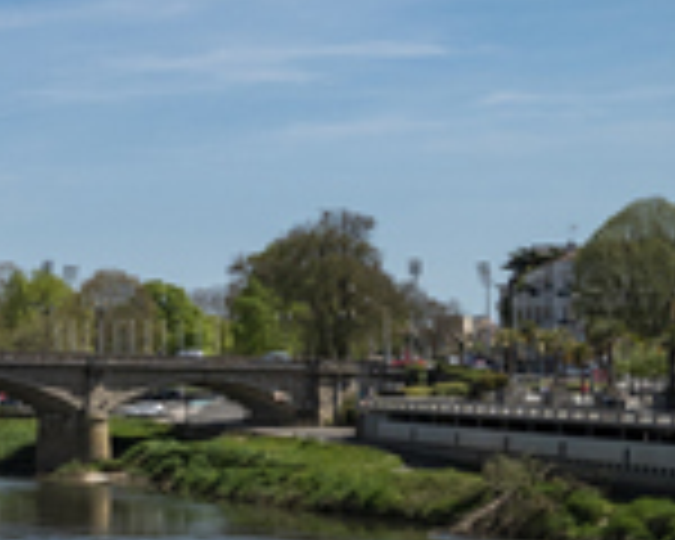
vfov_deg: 9.9
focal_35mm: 156
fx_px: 3116
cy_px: 176
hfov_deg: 12.0
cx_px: -171
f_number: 4.5
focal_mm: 18.9
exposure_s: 1/1600
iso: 125
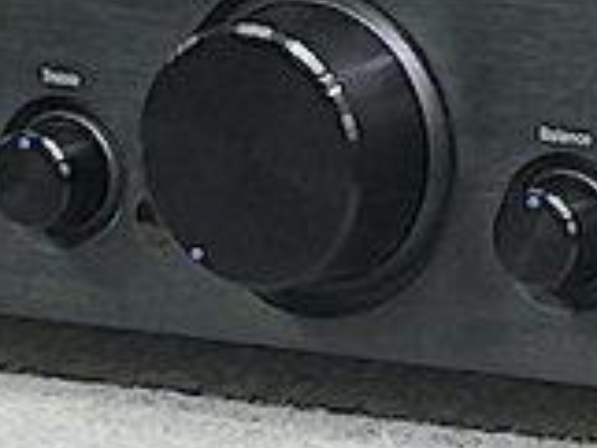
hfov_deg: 2.2
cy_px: 118
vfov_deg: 1.7
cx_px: 812
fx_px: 15551
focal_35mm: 901
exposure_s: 1/5
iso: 200
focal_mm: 27.1
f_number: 5.4
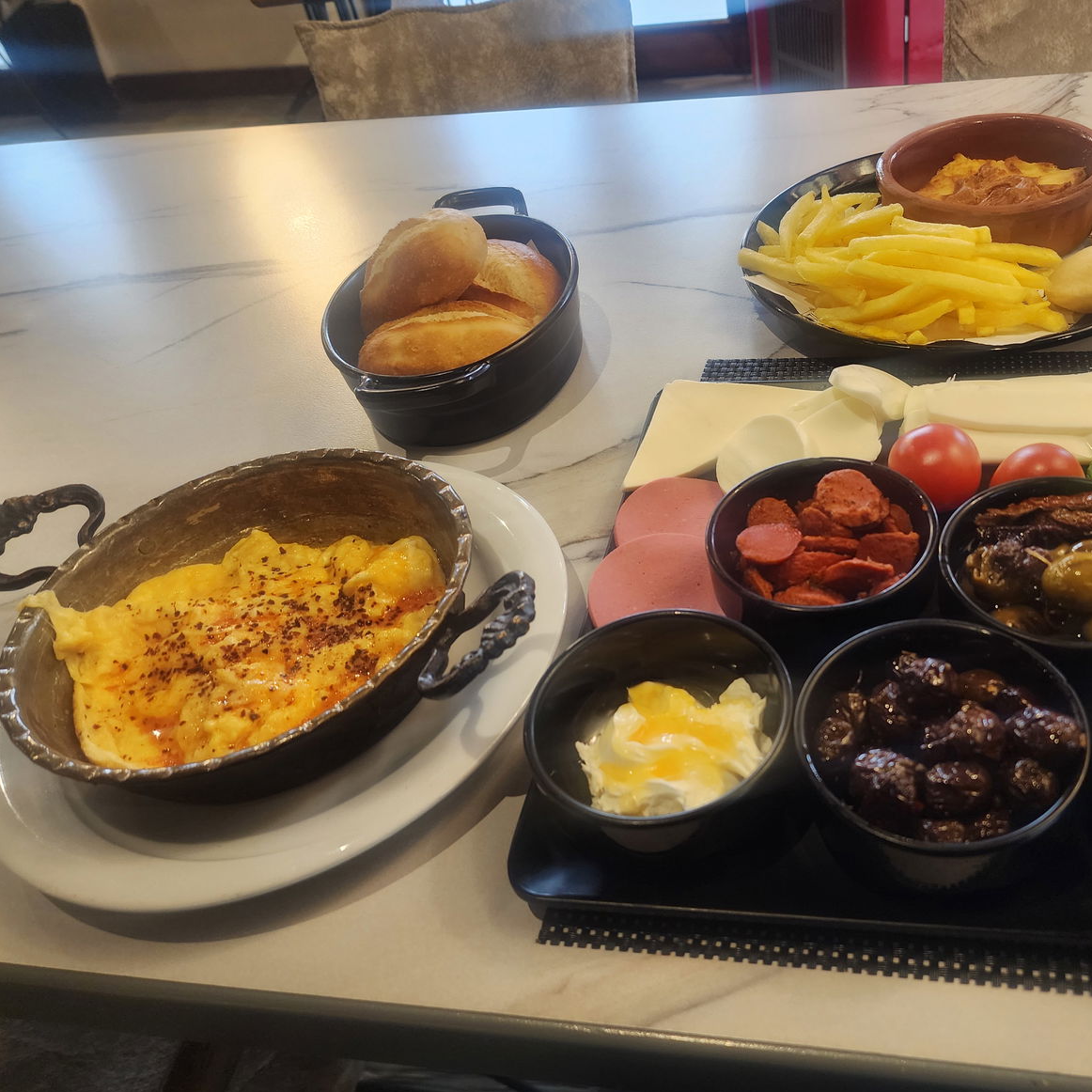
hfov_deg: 56.0
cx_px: 735
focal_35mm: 28
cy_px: 549
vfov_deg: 57.3
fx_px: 999
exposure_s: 1/40
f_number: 1.8
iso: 320
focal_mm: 6.4
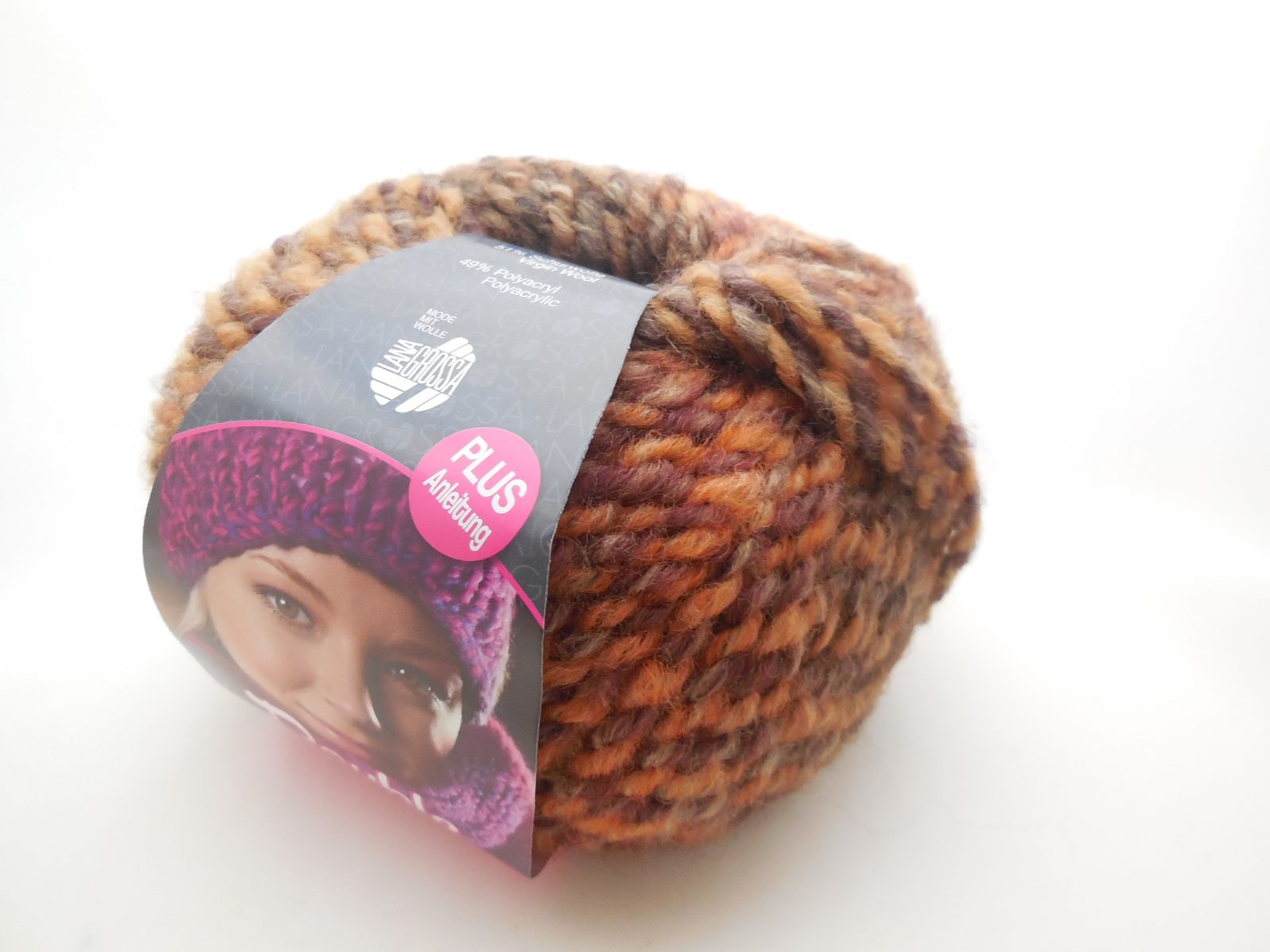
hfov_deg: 69.4
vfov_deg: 54.9
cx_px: 635
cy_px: 476
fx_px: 917
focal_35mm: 25
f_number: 3.1
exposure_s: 1/13
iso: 400
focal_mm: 4.5
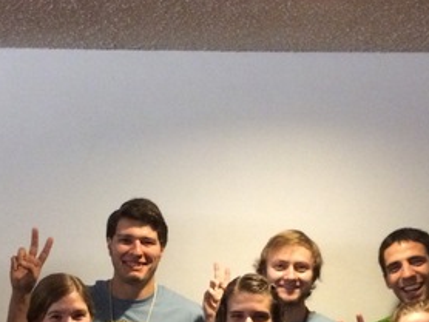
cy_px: 382
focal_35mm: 75
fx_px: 930
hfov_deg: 26.0
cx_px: 205
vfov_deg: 18.7
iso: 400
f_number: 2.2
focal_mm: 4.15
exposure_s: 1/15
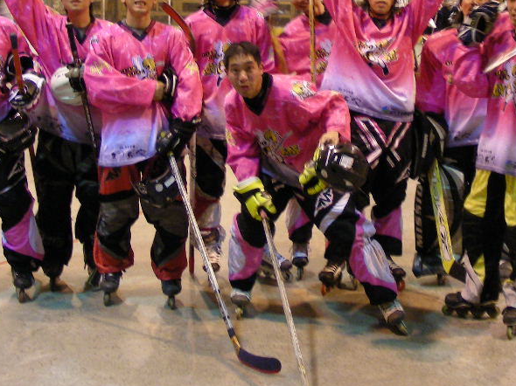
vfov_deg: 22.1
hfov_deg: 29.4
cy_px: 124
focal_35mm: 66
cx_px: 282
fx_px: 983
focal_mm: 6.3
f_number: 3.5
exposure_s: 1/17.6
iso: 200
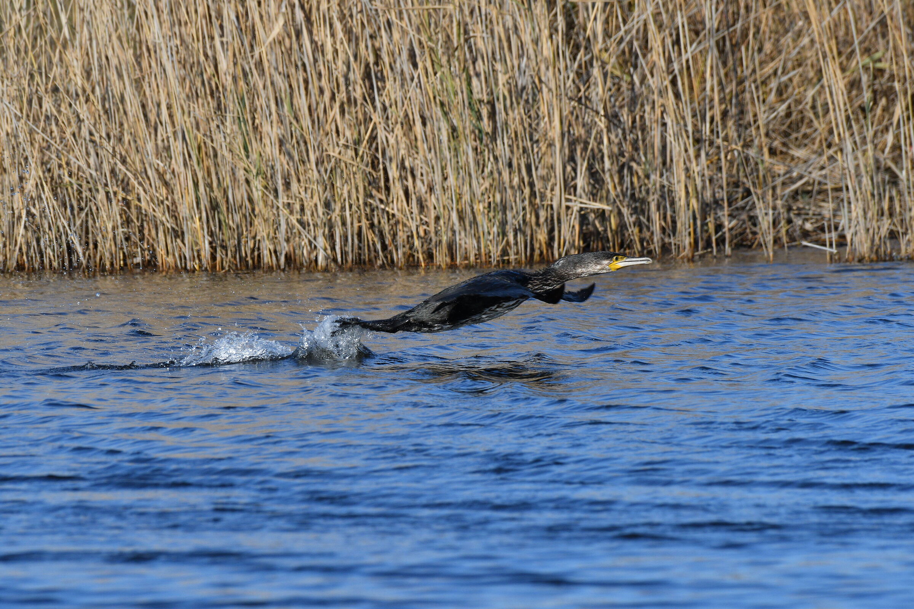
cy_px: 304
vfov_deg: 1.8
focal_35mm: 750
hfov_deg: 2.7
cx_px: 457
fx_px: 19040
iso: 400
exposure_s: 1/1600
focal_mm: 500
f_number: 11
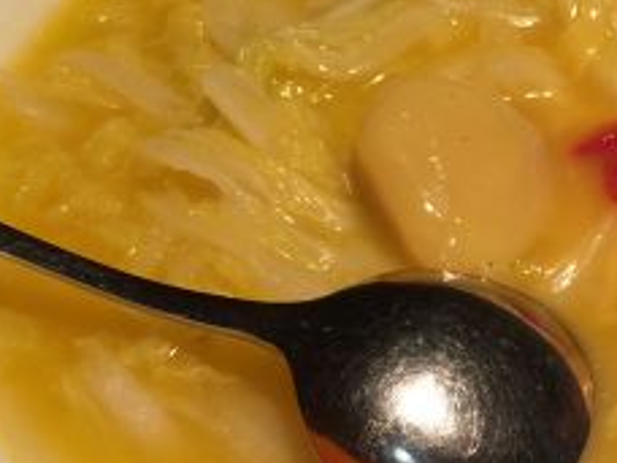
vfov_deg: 16.5
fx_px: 1586
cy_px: 321
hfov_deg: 21.4
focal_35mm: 89
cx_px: 574
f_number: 2.2
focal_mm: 4.15
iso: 32
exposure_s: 1/33
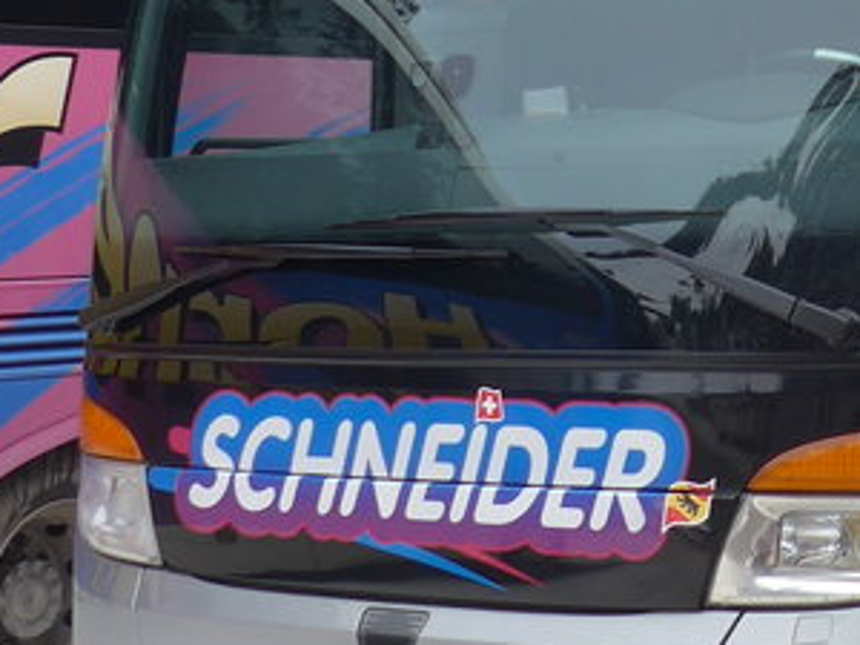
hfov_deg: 16.0
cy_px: -115
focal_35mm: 116
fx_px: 2882
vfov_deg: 12.5
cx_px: 1150
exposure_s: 1/250
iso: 80
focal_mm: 6
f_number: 2.8
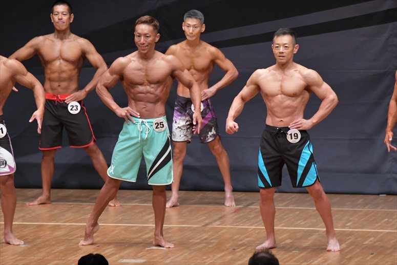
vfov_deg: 4.6
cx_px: 198
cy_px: 132
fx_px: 3307
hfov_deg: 6.9
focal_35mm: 300
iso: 6400
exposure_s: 1/400
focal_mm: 200
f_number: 5.6
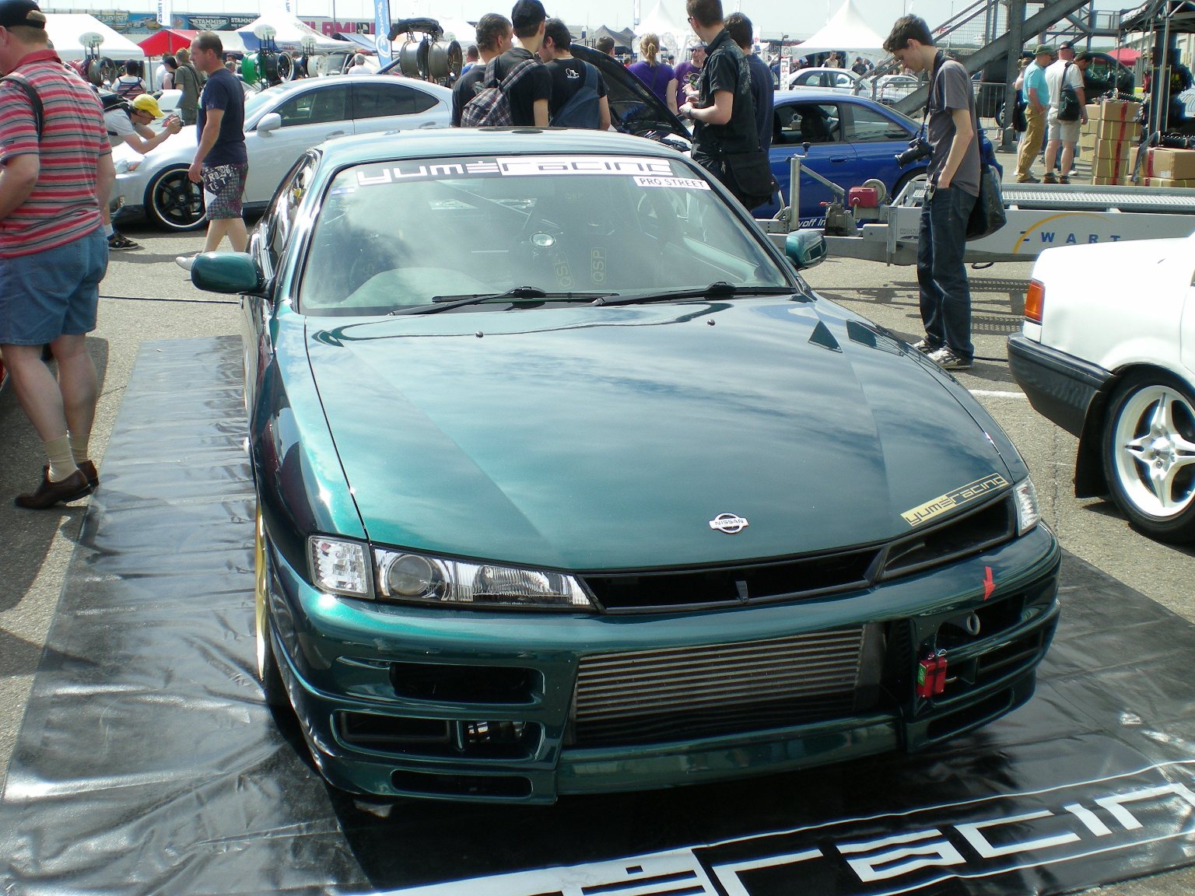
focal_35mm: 38
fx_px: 1312
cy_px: 448
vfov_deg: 37.7
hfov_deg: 49.0
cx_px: 598
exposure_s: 1/262
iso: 50
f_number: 4.6
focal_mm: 6.3
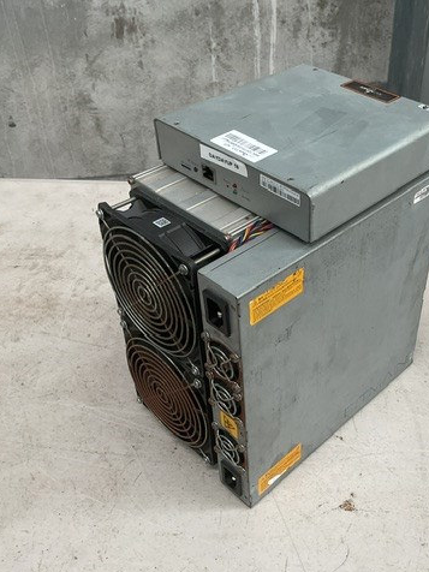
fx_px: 644
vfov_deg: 47.9
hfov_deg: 36.3
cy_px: 287
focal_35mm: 39
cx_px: 300
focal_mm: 3
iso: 40
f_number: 1.8
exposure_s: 1/50
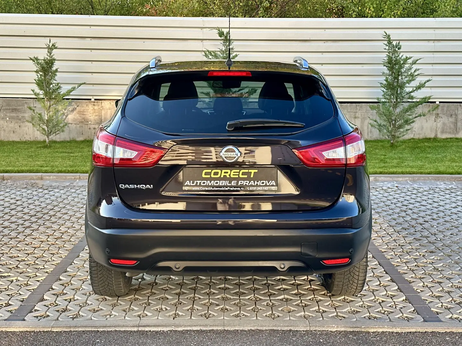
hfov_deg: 39.7
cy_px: 173
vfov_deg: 30.3
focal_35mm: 48
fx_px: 641
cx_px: 231
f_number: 1.78
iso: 64
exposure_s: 1/277
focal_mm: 6.86
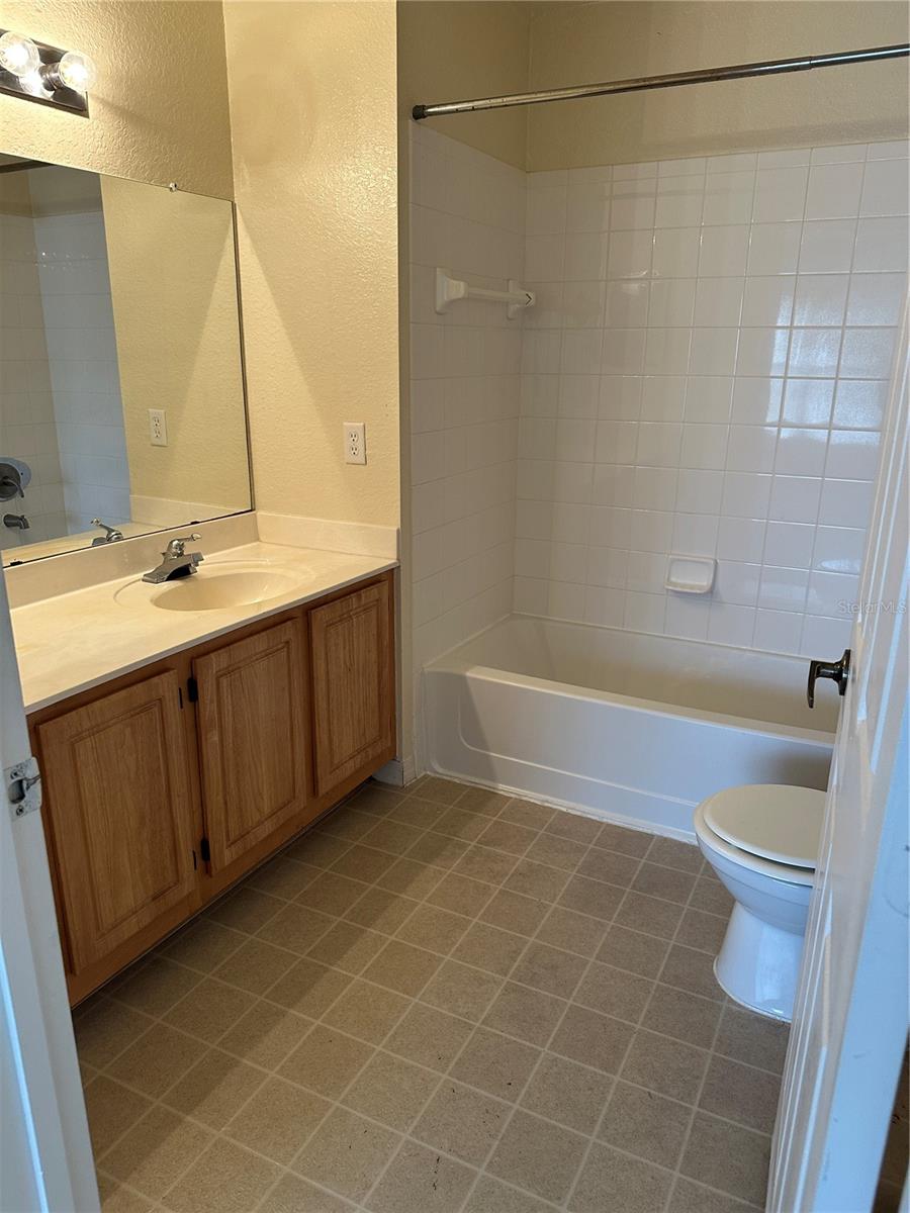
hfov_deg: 56.8
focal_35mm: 24
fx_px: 841
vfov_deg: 71.6
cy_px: 606
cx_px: 455
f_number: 1.78
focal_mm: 6.86
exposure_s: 1/120
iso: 200
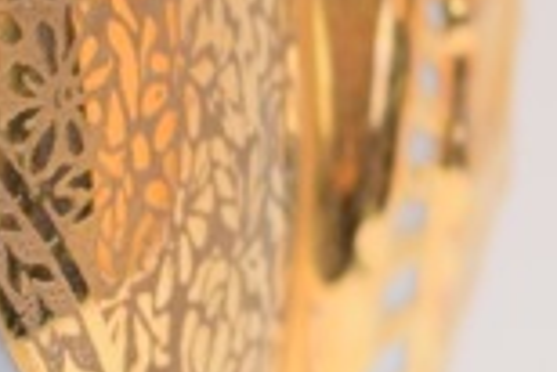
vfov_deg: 2.6
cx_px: -496
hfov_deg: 3.8
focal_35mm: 534
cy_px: 782
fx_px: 8273
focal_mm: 55
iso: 800
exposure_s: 1/60
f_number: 5.6
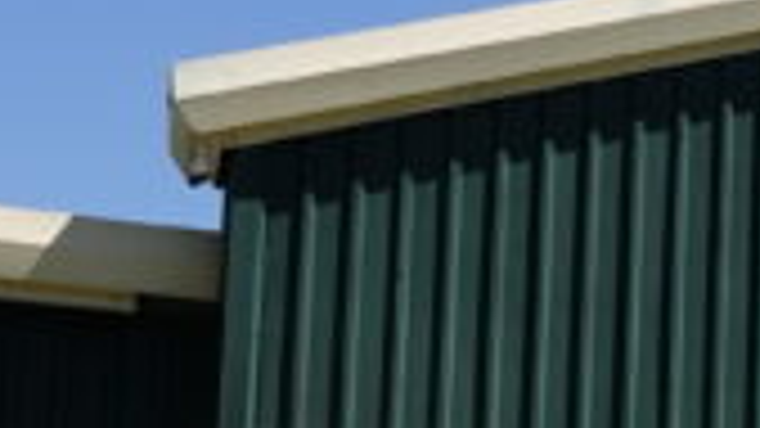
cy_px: 543
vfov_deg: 9.4
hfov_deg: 14.9
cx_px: 1331
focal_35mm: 127
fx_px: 2559
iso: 125
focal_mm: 7.6
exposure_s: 1/4000
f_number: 2
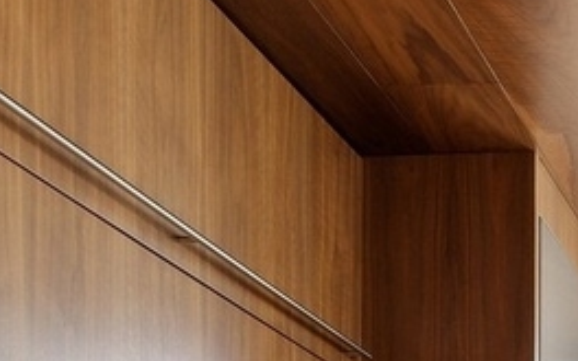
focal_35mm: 100
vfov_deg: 11.1
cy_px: 847
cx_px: 708
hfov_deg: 19.5
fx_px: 1575
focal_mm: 16
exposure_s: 1/60
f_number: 8
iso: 500
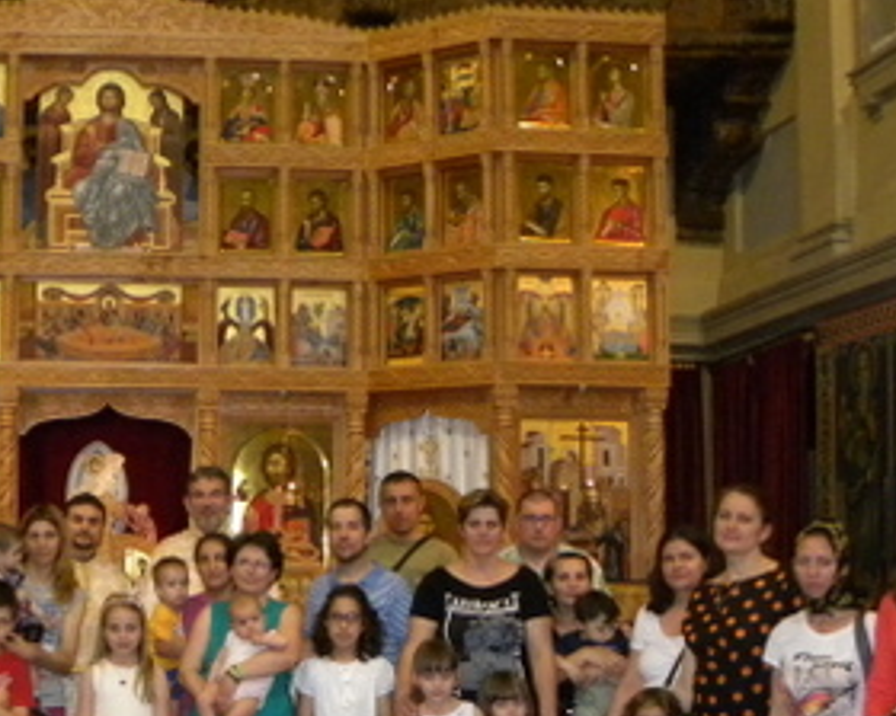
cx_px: 166
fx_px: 1538
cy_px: 451
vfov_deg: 26.1
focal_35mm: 58
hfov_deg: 31.6
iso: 400
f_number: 2.8
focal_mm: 4.6
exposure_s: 1/30
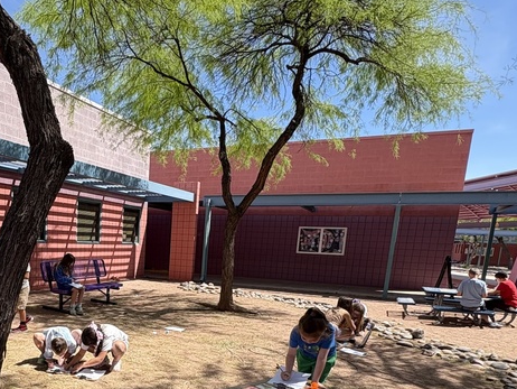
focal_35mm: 31
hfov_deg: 55.0
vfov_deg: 42.9
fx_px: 463
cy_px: 323
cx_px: 118
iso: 40
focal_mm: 2.22
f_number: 2.2
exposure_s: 1/687
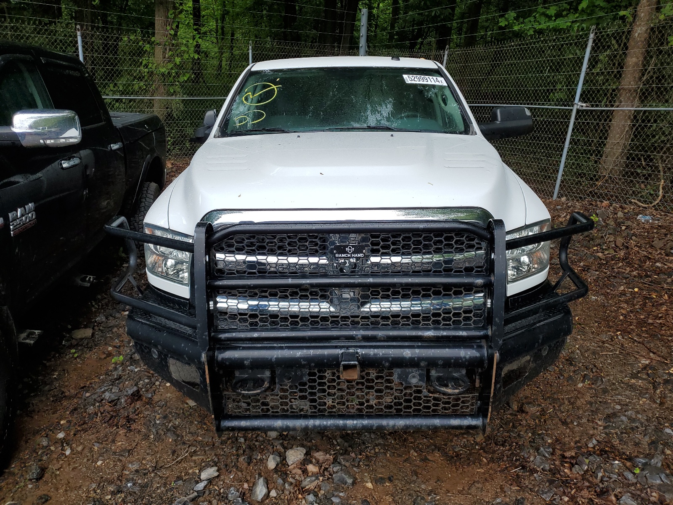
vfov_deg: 53.1
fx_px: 505
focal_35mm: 26
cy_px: 252
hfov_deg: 67.3
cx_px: 336
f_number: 1.5
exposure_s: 1/2000
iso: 50
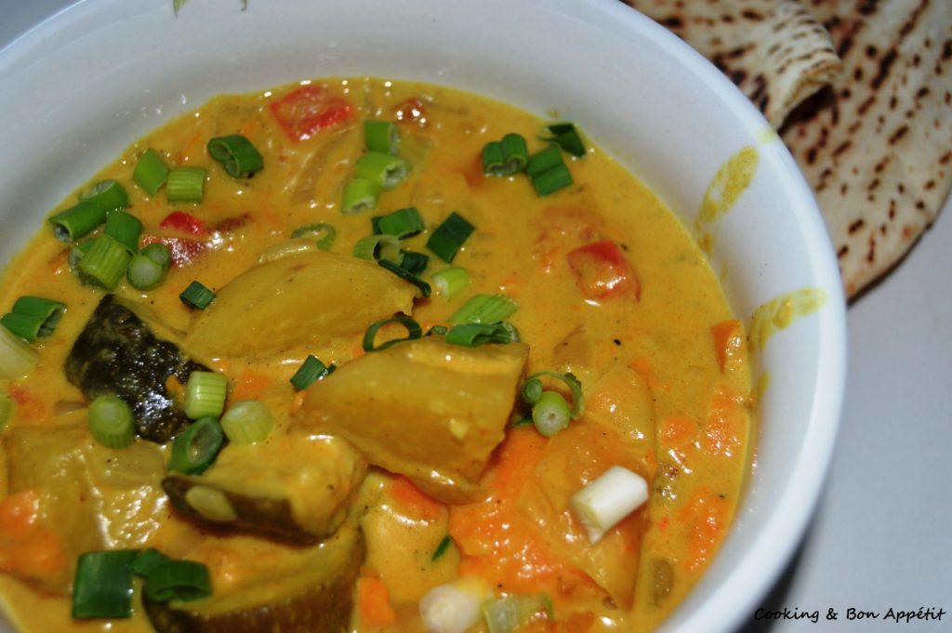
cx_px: 476
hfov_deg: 35.1
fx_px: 1506
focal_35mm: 57
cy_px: 316
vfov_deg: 23.7
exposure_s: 1/60
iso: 640
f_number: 4.8
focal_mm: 38
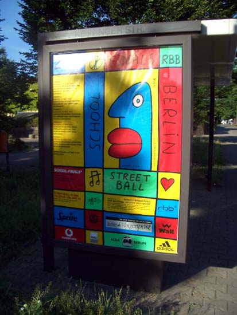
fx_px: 319
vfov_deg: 52.6
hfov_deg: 40.7
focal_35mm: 35
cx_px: 118
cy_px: 158
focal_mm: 5.8
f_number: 2.6
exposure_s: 1/800
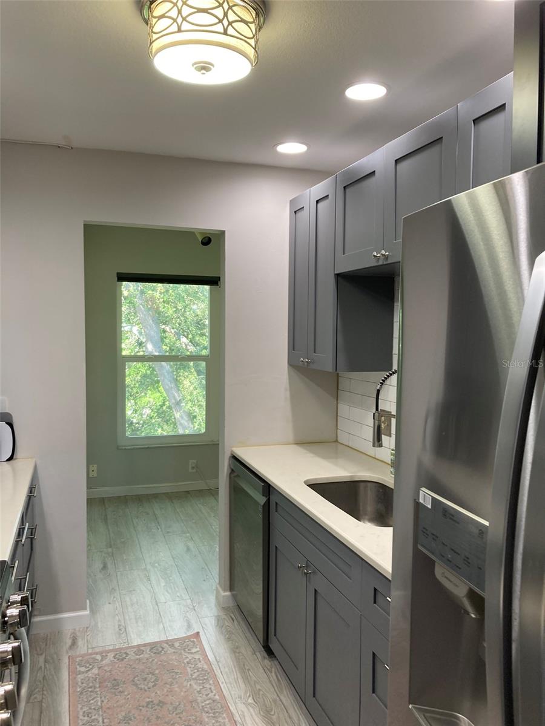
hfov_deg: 49.7
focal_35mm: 28
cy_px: 363
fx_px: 588
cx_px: 272
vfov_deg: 63.4
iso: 64
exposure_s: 1/60
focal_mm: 3.99
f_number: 1.8
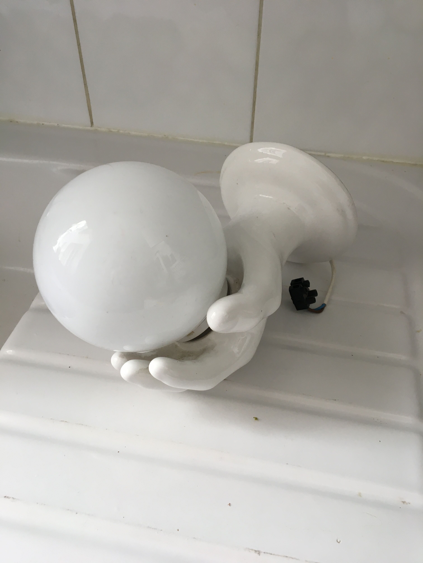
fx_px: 472
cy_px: 282
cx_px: 212
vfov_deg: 61.7
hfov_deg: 48.2
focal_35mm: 29
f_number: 2.2
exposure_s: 1/33
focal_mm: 4.15
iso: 25
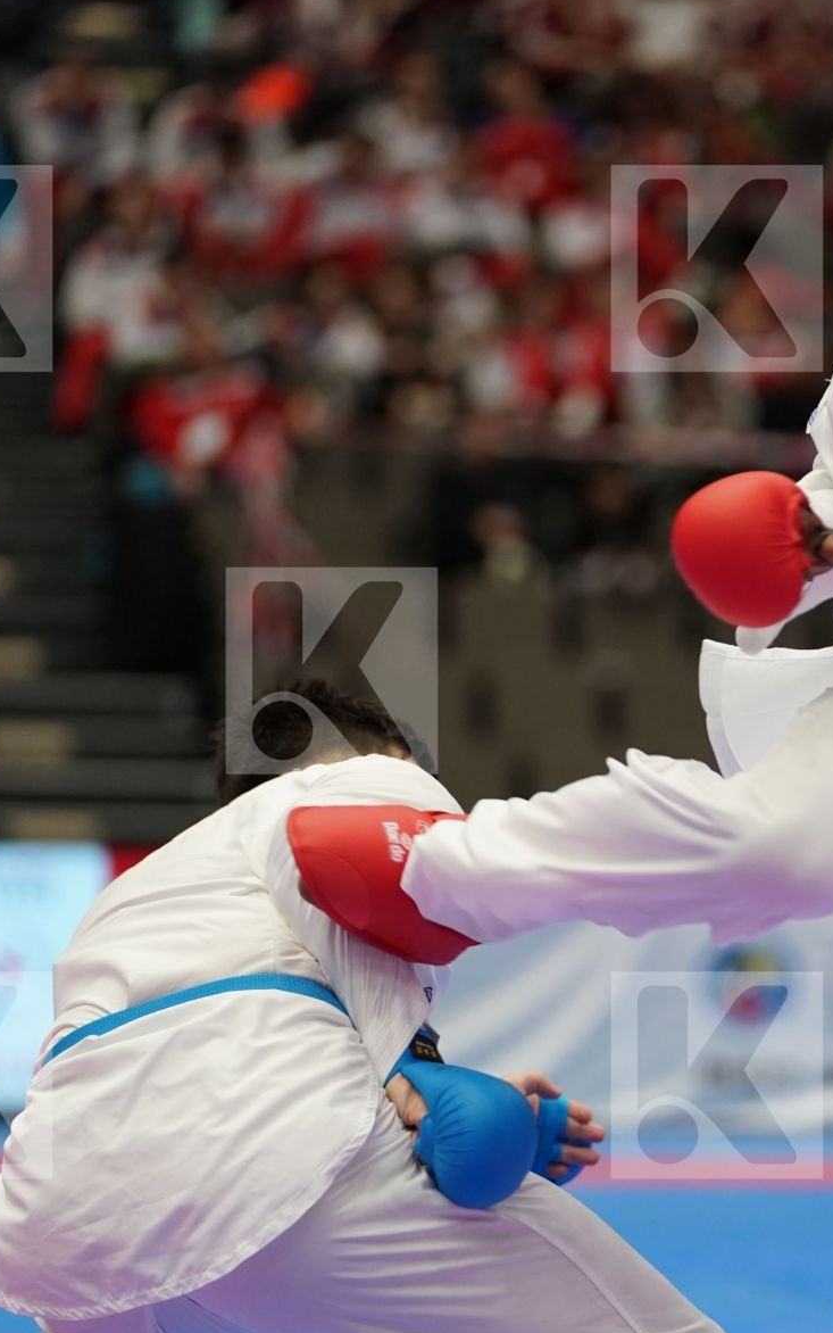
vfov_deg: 8.7
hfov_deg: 5.4
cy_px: 671
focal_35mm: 241
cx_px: 717
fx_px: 8750
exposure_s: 1/1000
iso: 2000
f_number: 2.8
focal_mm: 154
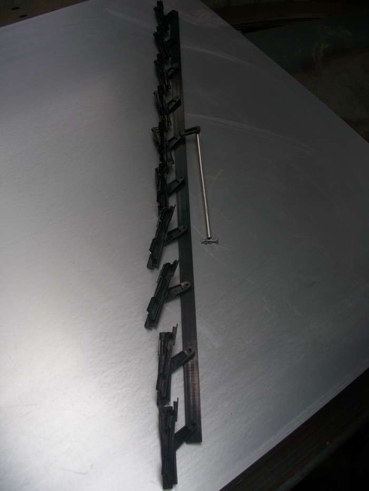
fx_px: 497
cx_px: 184
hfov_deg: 40.7
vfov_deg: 52.6
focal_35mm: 35
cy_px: 246
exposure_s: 1/100
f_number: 3.1
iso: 80
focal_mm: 6.3
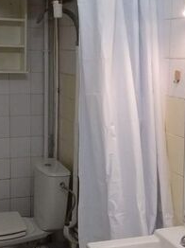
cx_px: 78
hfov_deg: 22.2
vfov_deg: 29.4
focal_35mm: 66
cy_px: 133
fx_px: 471
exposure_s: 1/33
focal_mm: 2.91
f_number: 1.9
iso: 100
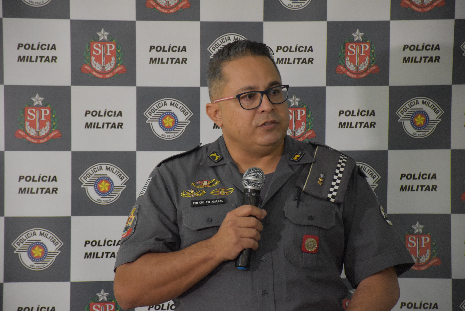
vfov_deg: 6.5
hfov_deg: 9.8
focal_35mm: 210
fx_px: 2713
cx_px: 232
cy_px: 156
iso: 5000
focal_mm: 140
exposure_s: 1/125
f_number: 5.6
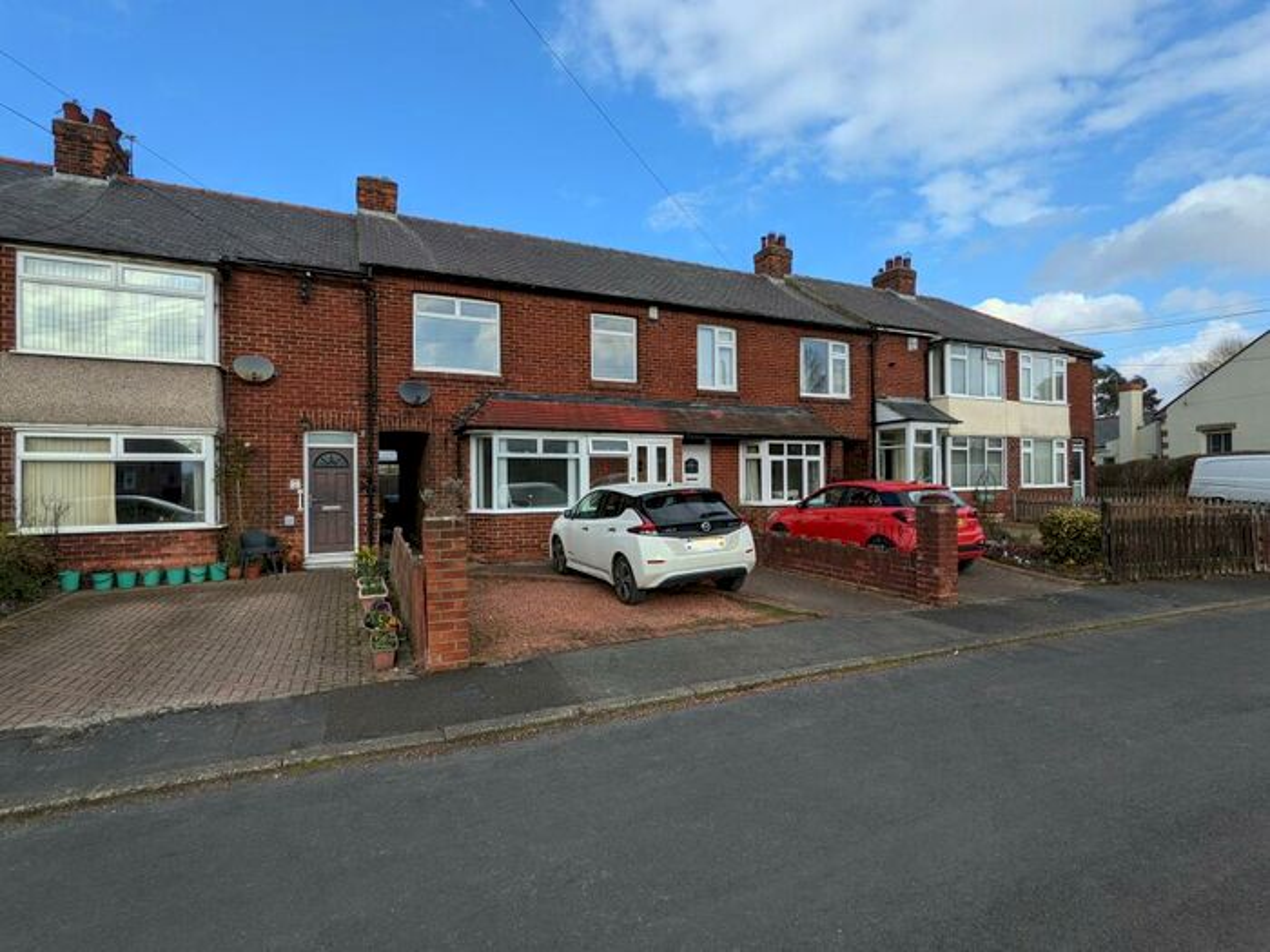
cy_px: 476
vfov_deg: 78.1
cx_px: 635
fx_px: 587
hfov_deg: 94.5
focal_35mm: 16
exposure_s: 1/679
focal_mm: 2.22
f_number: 2.2
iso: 38
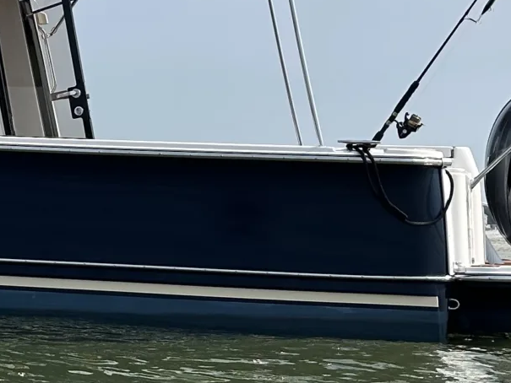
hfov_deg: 17.3
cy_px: 110
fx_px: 1624
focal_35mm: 110
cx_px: -42
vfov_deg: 13.4
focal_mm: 5.7
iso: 50
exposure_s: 1/6579
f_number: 1.5
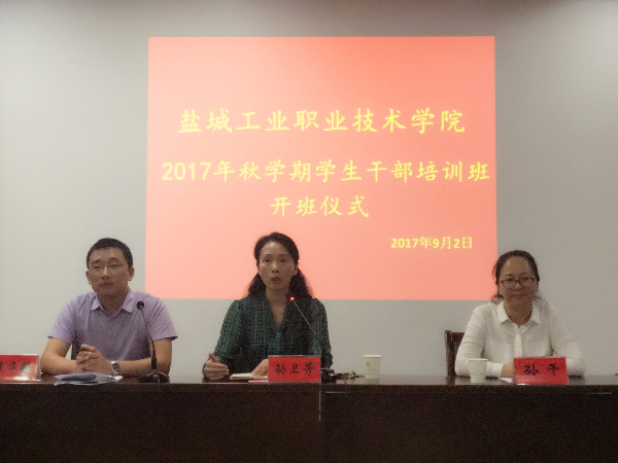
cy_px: 232
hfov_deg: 33.8
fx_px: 1018
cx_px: 309
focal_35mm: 57
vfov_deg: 25.7
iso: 320
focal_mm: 6.6
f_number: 2.8
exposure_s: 1/50
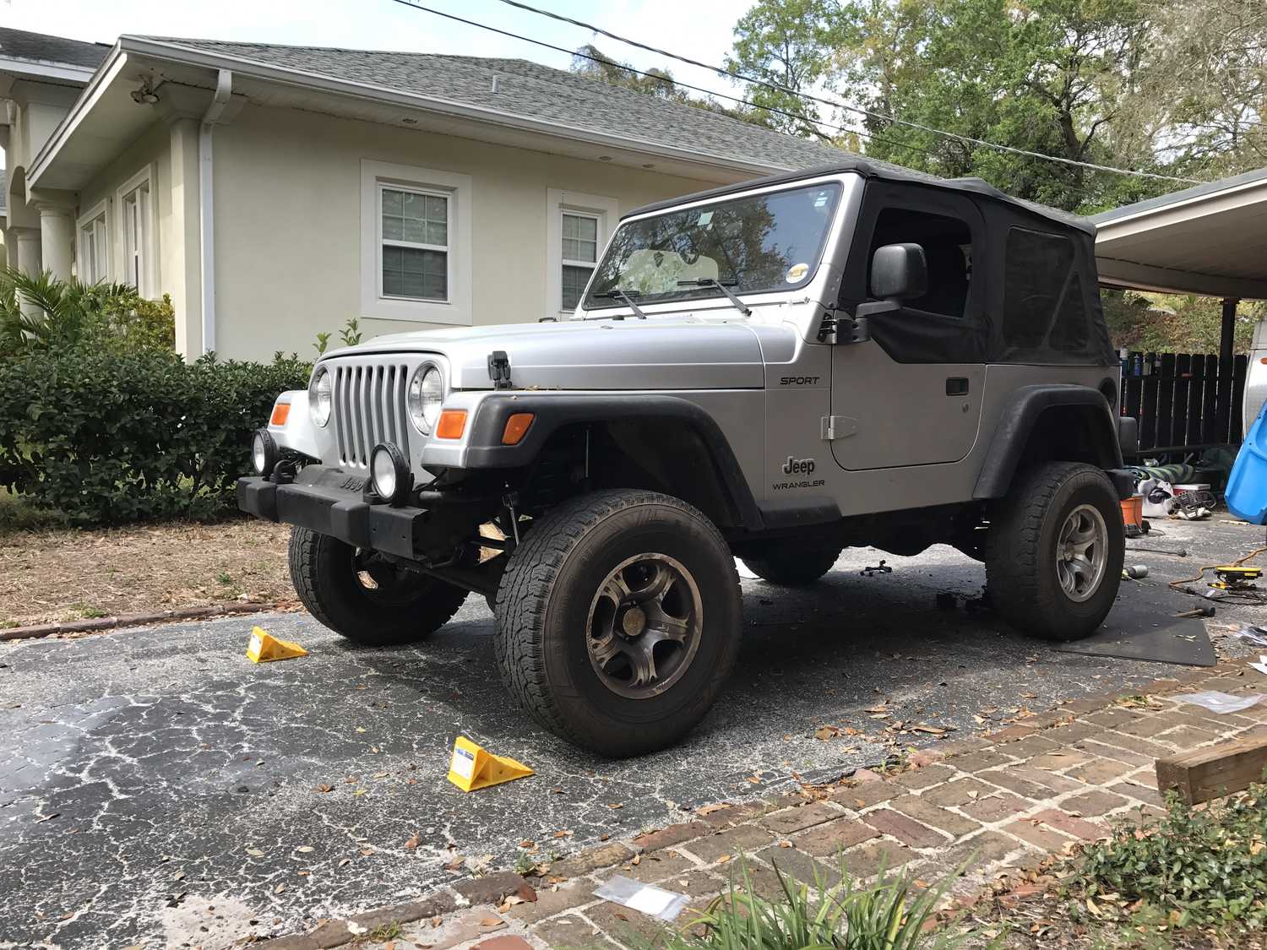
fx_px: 1025
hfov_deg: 63.4
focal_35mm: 28
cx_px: 634
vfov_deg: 49.7
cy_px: 475
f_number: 1.8
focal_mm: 3.99
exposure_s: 1/669
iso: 20
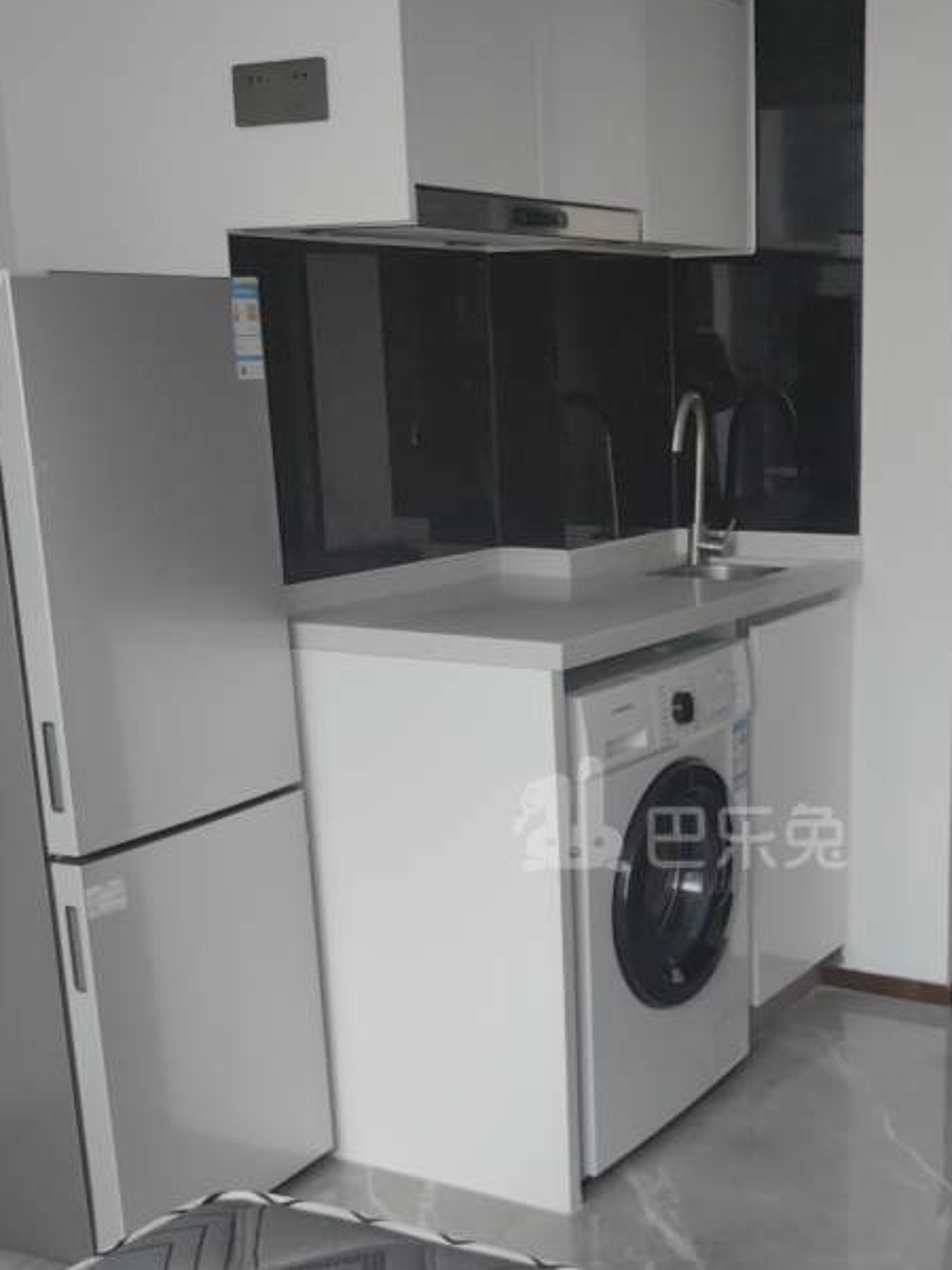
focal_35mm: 48
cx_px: 679
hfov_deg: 29.9
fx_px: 1760
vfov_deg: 39.3
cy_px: 816
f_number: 1.4
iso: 125
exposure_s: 1/50
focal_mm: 5.75
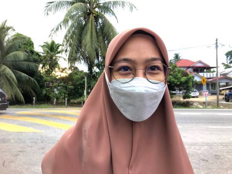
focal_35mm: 28
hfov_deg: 63.4
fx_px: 188
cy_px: 87
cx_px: 116
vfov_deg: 49.7
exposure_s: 1/100
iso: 160
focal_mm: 4
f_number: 1.8
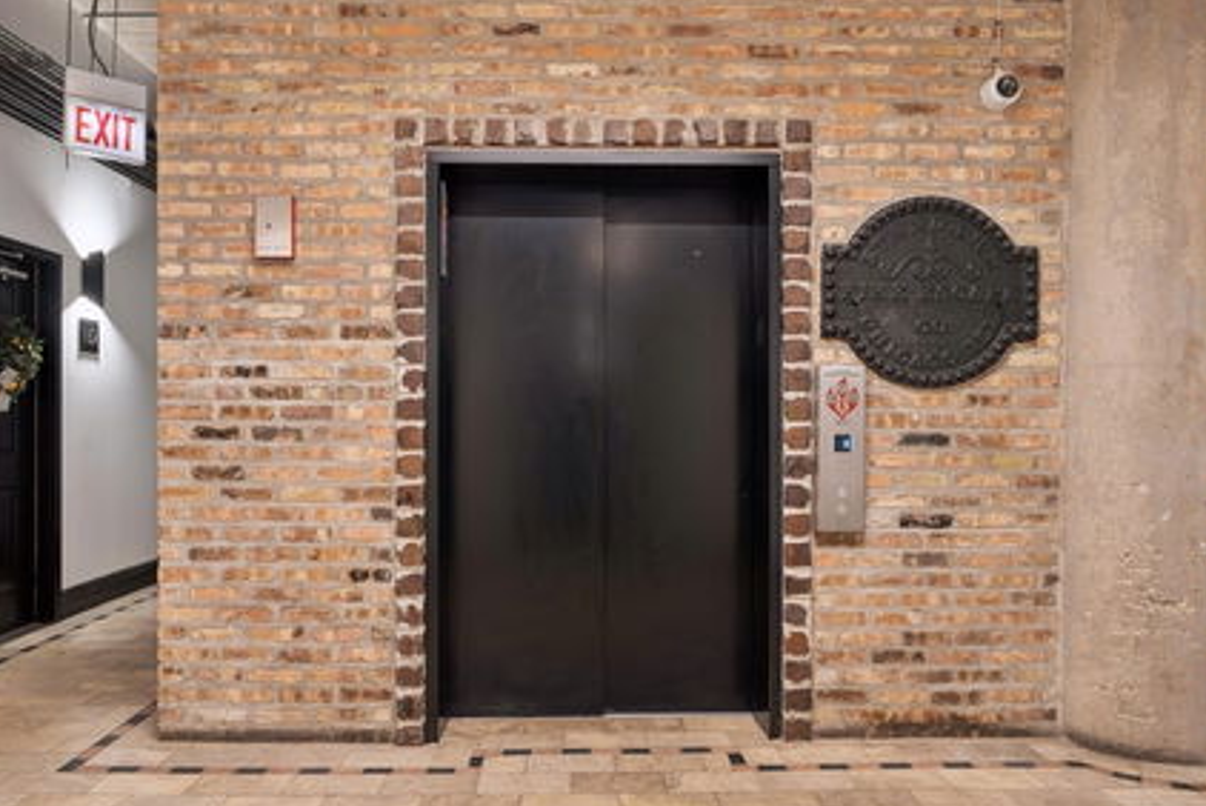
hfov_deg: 71.5
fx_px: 838
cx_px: 592
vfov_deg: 51.3
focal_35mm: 25
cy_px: 429
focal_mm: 22
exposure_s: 1/2.5
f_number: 8
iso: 320
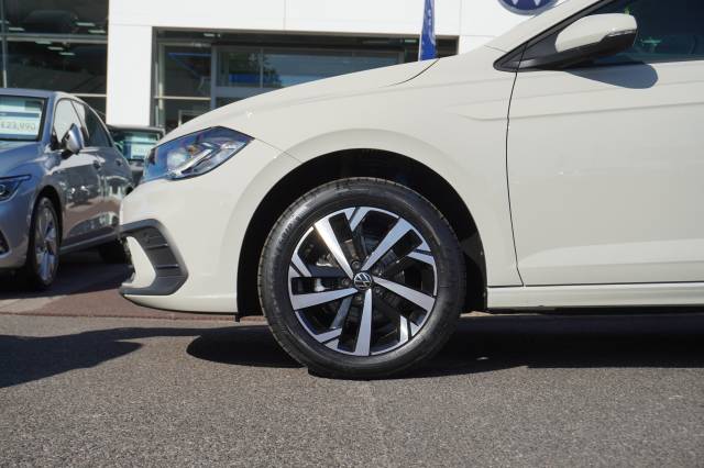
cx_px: 352
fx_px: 1026
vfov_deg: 25.7
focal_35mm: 52
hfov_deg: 37.9
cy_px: 234
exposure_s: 1/250
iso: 100
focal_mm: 35
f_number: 6.3
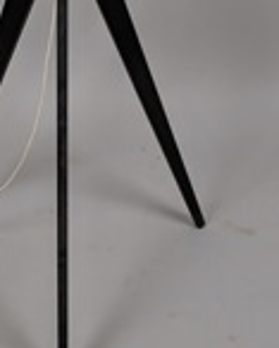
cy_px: -286
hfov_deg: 16.0
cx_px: 72
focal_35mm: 96
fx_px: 990
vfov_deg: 16.5
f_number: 1.7
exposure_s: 1/50
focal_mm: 4.53
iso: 37
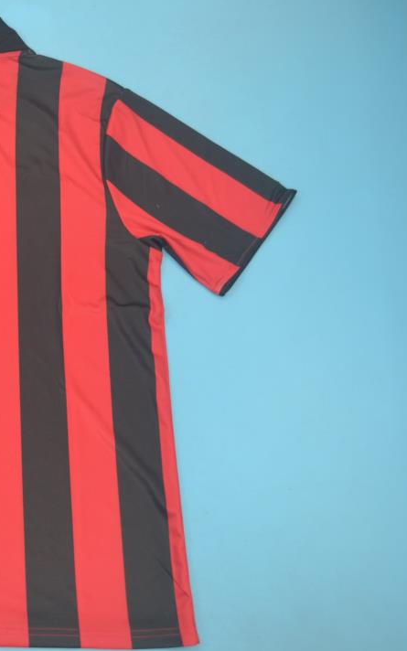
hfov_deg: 23.2
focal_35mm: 51
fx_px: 905
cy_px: 326
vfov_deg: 39.6
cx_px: -83
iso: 200
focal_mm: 22
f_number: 3.8
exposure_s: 1/80
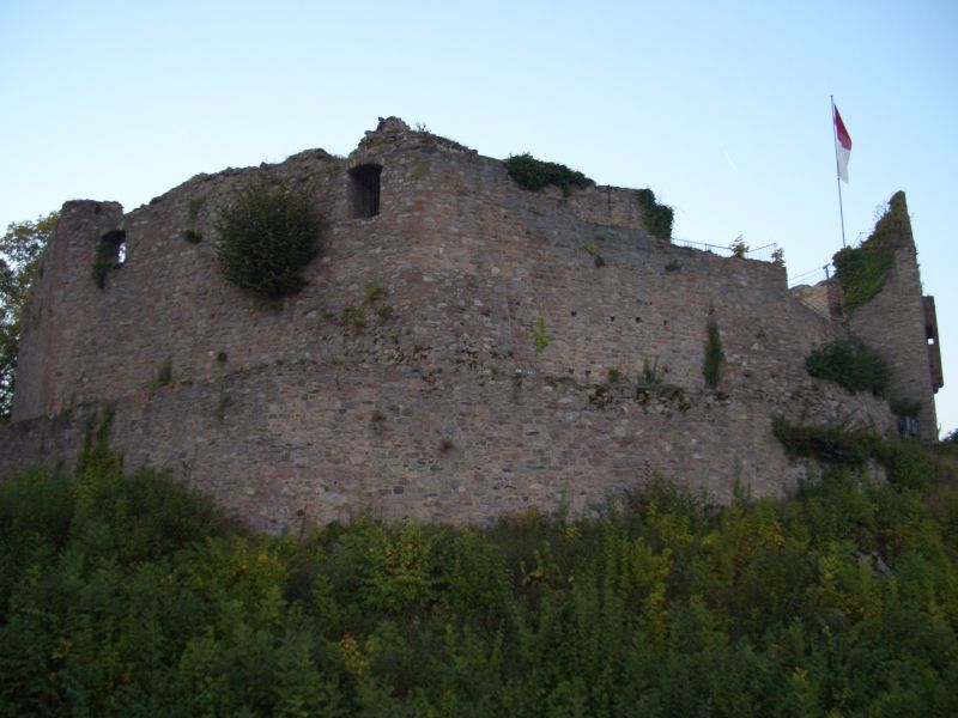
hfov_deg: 52.6
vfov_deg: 40.7
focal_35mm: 35
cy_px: 359
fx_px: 969
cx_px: 479
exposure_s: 1/60
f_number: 2.6
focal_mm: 5.8
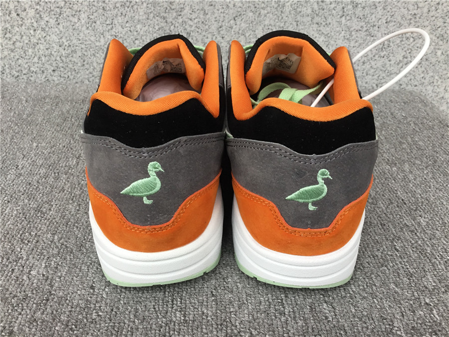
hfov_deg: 58.4
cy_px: 168
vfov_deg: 45.4
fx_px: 402
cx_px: 224
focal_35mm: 31
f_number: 2.4
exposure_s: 1/100
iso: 40
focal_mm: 3.3
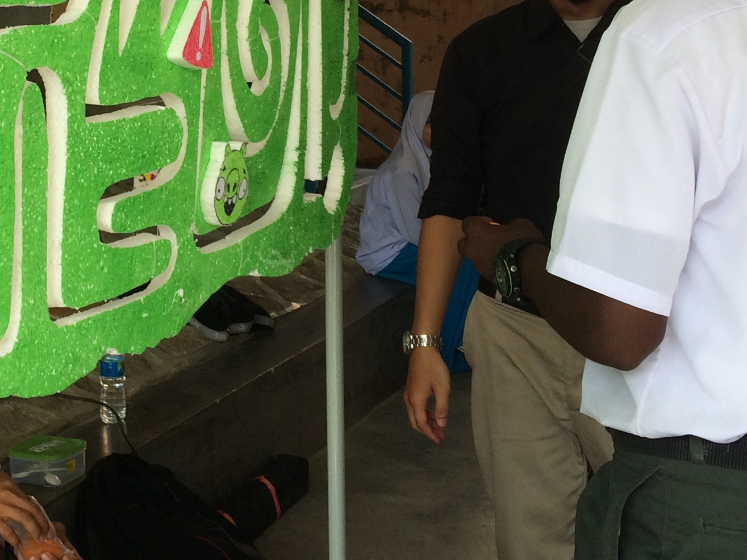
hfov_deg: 26.4
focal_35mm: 72
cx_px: 121
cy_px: 61
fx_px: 1554
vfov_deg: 20.1
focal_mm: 4.15
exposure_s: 1/318
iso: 32
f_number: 2.2
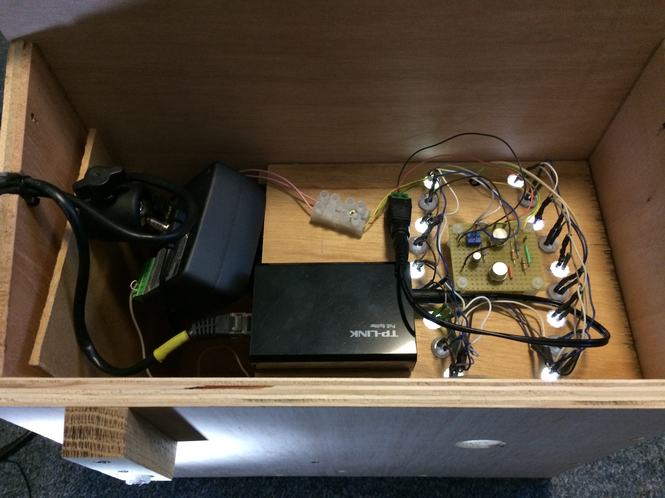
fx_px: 557
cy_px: 249
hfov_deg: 61.7
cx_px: 332
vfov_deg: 48.2
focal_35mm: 29
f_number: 2.2
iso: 320
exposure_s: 1/20
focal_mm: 4.15
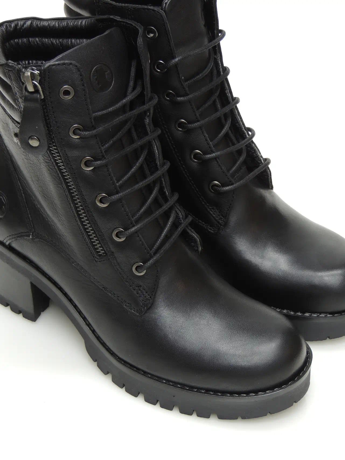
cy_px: 230
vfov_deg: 18.7
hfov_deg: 14.1
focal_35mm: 105
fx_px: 1395
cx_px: 172
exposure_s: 1/5
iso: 100
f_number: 4.2
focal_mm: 18.7
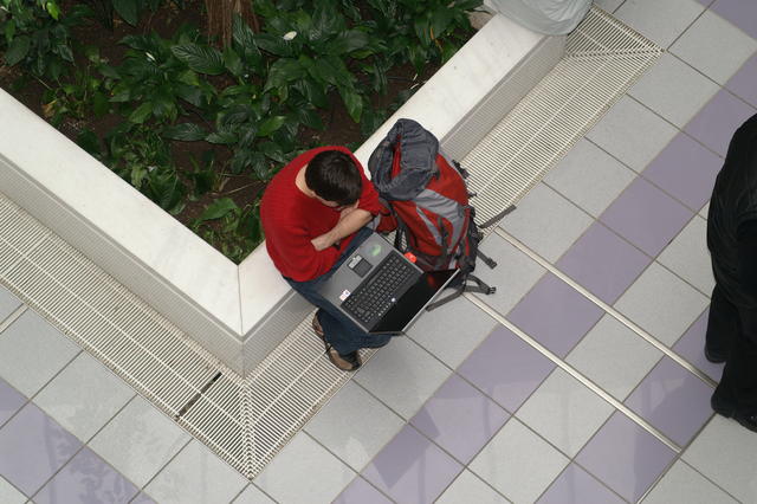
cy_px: 252
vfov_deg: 13.0
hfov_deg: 19.5
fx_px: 2207
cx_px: 378
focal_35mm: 105
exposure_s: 1/60
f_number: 5.6
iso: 200
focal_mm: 70
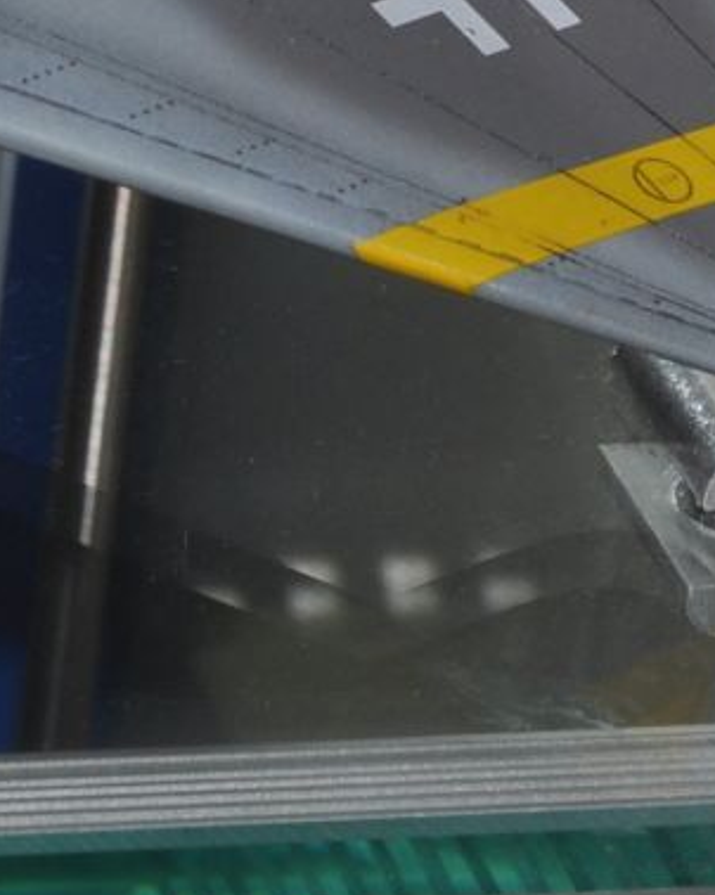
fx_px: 8074
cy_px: -568
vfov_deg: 6.2
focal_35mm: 305
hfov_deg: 4.9
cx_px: -1035
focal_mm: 40
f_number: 11
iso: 200
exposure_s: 1/200
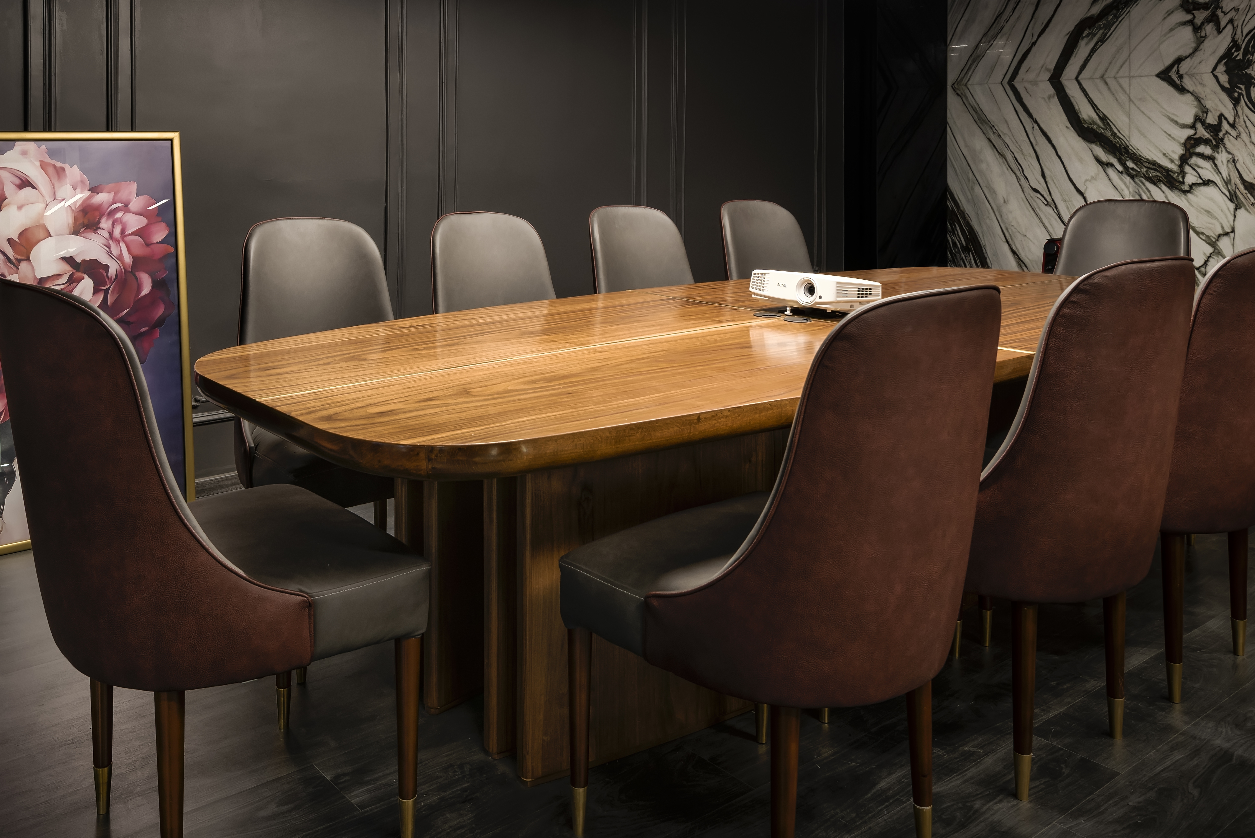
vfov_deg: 40.9
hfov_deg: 60.0
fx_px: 1081
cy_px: 190
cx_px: 531
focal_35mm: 31
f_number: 8
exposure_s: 2.5
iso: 80
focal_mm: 17
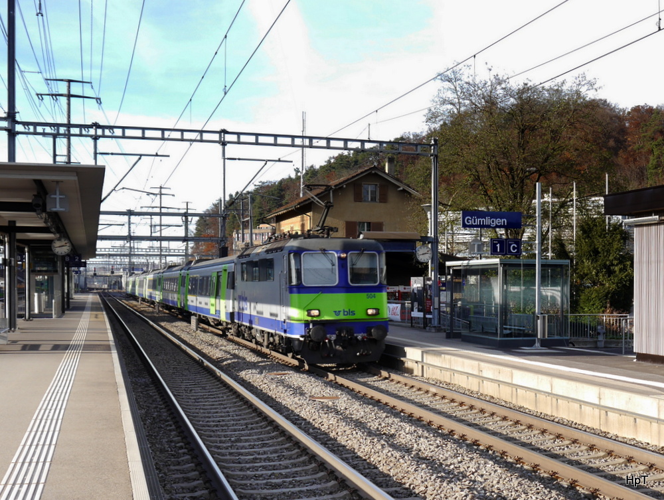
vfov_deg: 41.9
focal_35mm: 34
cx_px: 332
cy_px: 250
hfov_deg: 53.9
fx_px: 653
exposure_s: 1/250
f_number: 5.6
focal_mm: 17
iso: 160
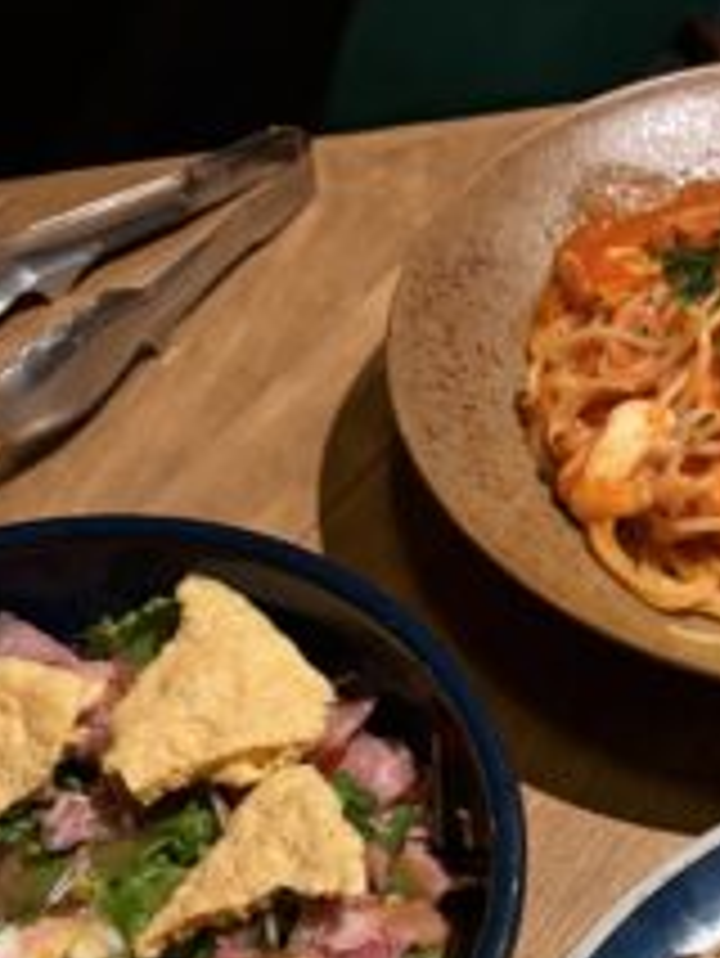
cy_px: 918
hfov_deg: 25.7
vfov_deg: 32.6
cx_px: 652
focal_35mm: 55
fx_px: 1524
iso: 500
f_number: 1.6
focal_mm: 5.96
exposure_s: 1/60
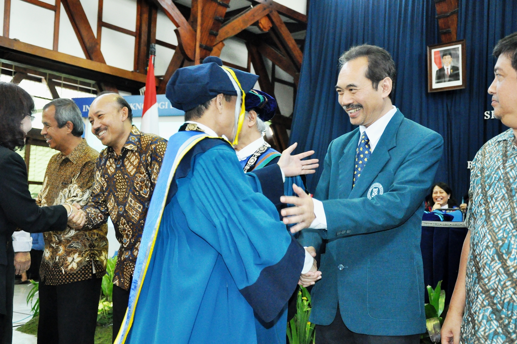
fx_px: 646
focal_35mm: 45
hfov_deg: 43.6
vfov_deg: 29.8
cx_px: 258
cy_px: 172
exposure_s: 1/125
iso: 3200
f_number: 5
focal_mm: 30
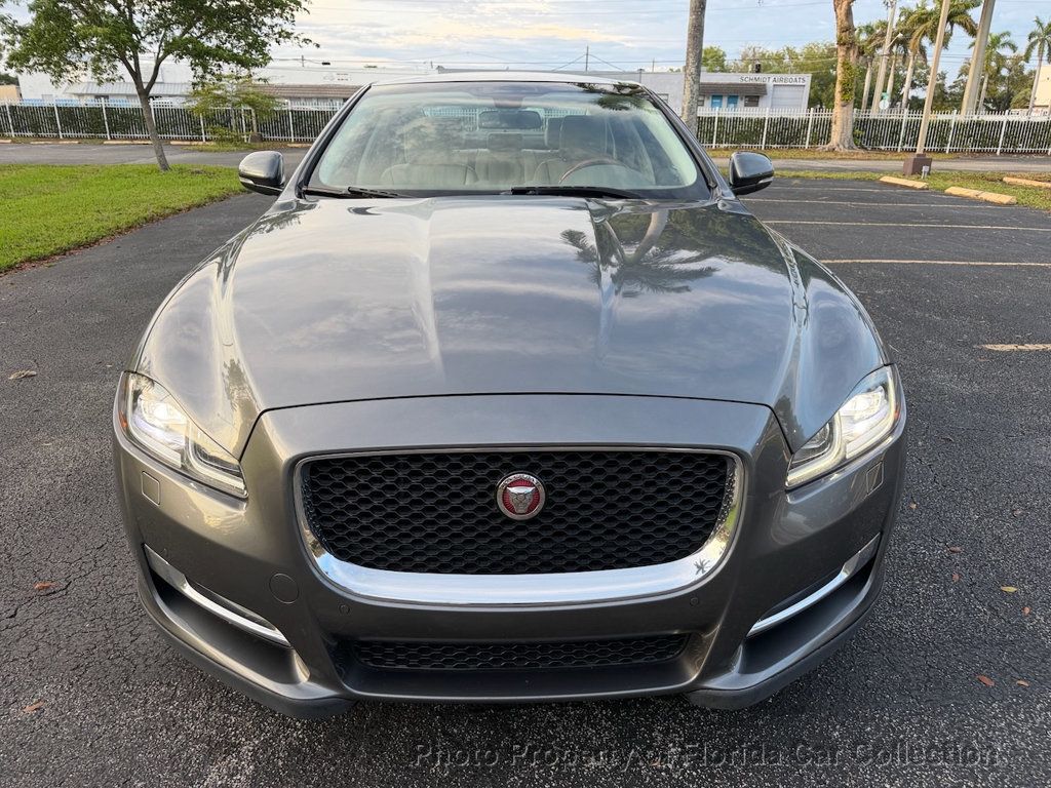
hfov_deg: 71.6
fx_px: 729
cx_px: 526
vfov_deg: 56.8
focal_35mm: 24
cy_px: 394
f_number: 1.78
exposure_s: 1/156
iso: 64
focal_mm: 6.76
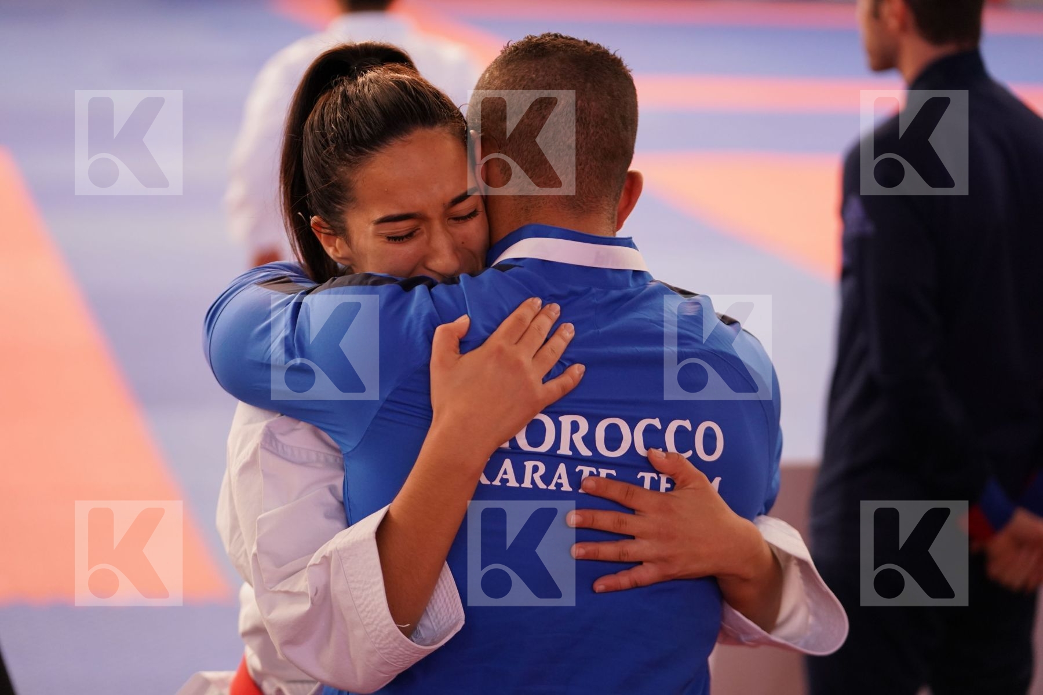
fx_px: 2752
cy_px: 348
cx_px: 522
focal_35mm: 95
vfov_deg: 14.4
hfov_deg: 21.5
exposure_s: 1/500
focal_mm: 95
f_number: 2.8
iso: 2000
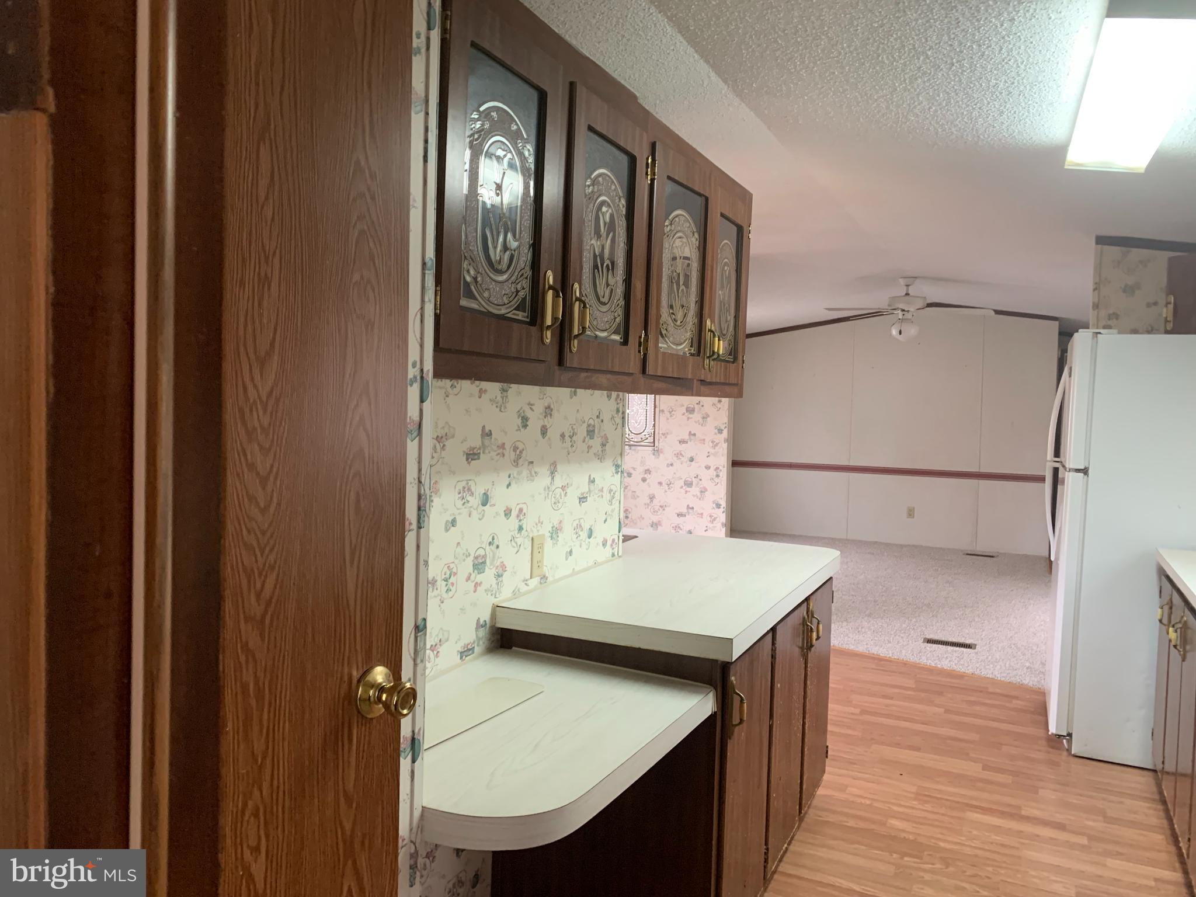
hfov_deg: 67.3
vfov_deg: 53.1
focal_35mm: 26
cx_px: 598
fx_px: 898
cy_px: 448
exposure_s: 1/60
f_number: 1.8
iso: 250
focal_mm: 4.25
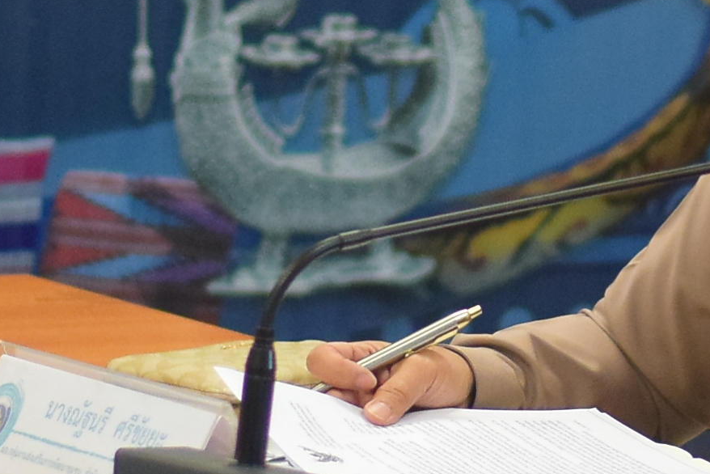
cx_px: 902
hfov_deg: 5.3
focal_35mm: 384
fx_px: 7575
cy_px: -9
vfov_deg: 3.6
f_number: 2.2
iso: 1600
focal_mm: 50
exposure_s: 1/640
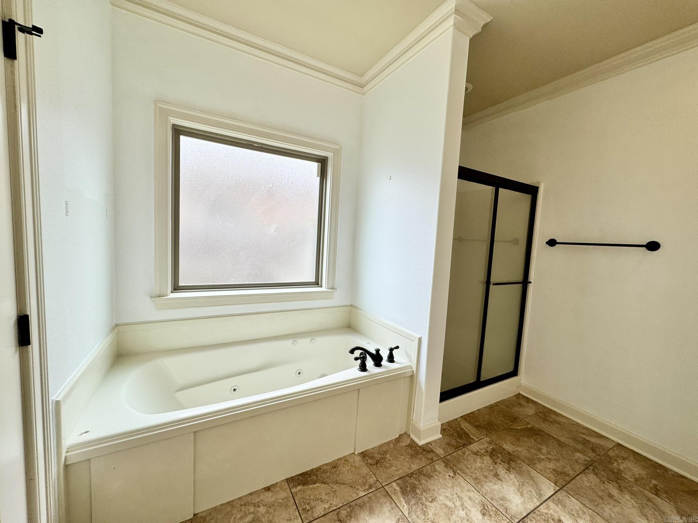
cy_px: 262
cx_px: 349
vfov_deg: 85.7
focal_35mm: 14
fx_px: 282
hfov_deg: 102.1
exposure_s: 1/163
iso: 40
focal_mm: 2.22
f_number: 2.2
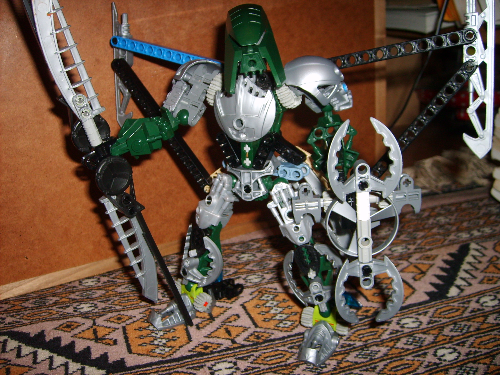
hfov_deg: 52.6
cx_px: 250
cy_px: 188
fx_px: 506
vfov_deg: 40.7
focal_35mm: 35
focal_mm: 5.8
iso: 100
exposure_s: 1/45
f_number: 2.8
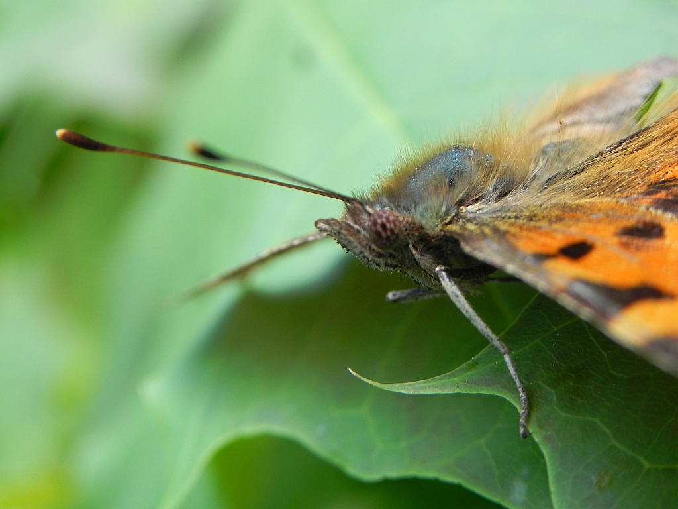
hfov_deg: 18.7
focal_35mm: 105
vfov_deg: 14.1
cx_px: 339
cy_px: 254
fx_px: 2057
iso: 160
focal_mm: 18.8
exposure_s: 1/116
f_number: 4
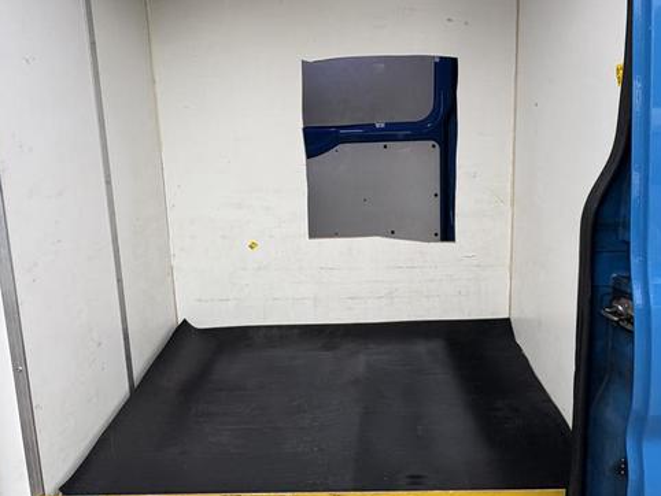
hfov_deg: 67.1
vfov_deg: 51.8
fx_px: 497
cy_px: 152
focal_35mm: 26
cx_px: 362
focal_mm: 2.22
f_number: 2.2
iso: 64
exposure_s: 1/99
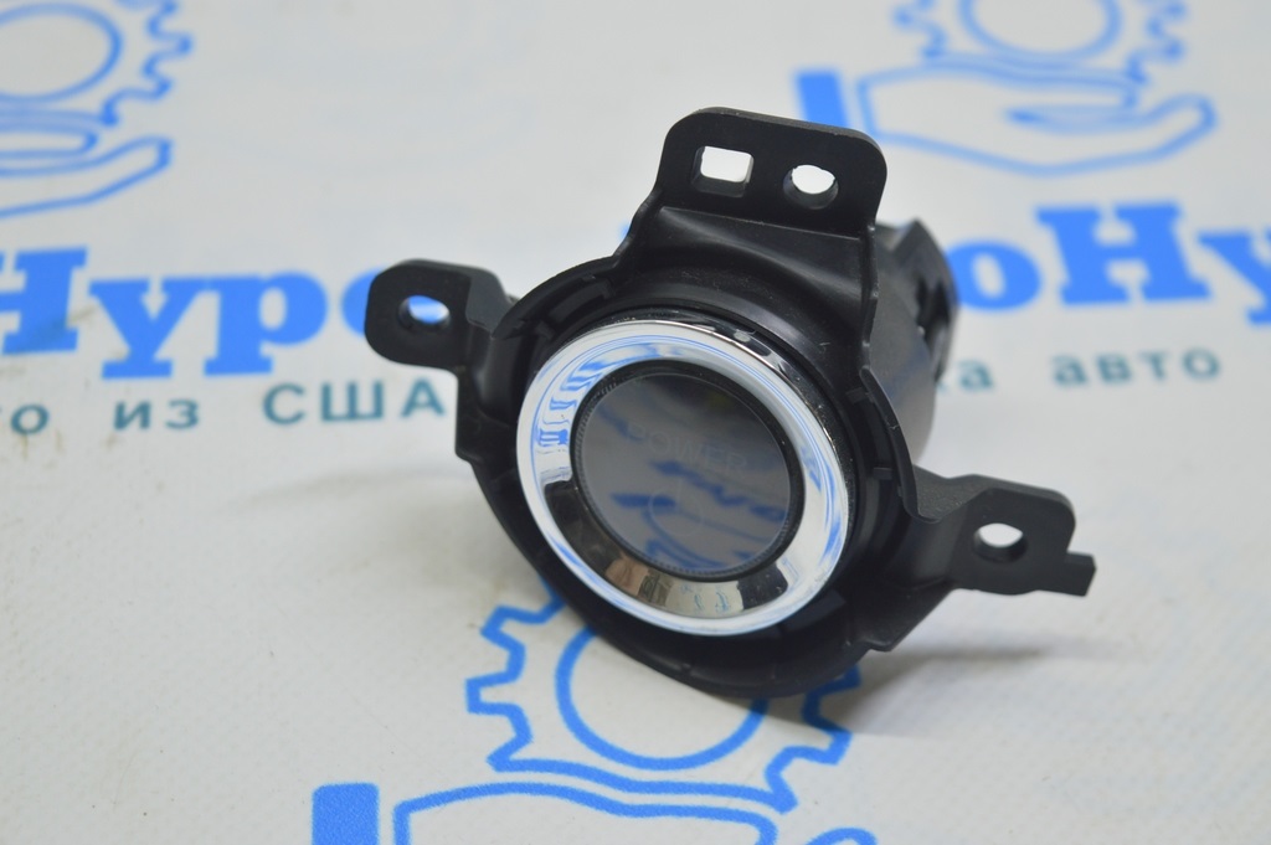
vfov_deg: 18.9
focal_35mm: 72
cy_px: 422
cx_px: 636
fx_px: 2540
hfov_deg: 28.1
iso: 400
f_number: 5.6
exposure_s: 1/25
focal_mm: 48
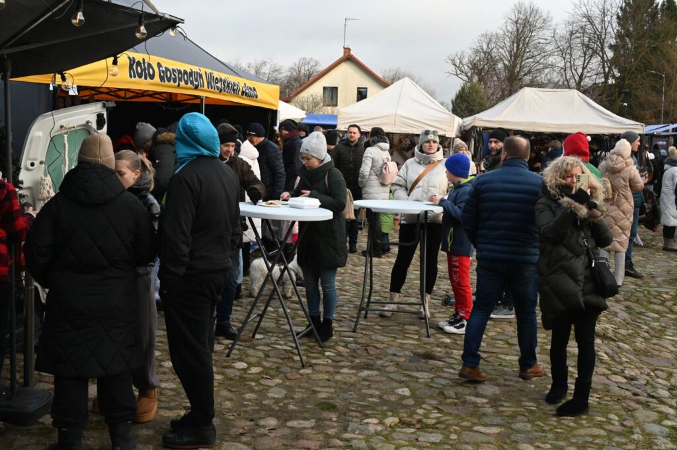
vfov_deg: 30.5
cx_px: 338
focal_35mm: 44
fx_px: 827
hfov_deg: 44.5
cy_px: 225
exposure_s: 1/640
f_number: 13
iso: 4000
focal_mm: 44
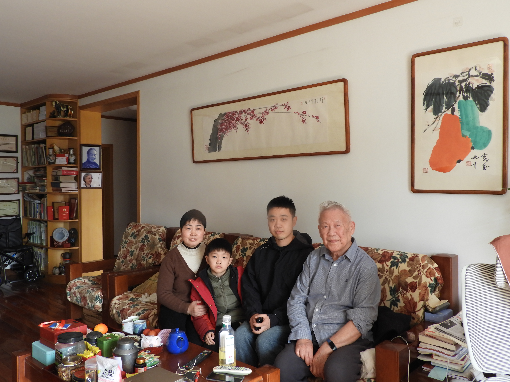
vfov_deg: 46.8
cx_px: 255
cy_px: 191
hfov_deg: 60.0
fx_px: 442
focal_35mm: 30
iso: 160
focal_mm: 5.4
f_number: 3.5
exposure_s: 1/30
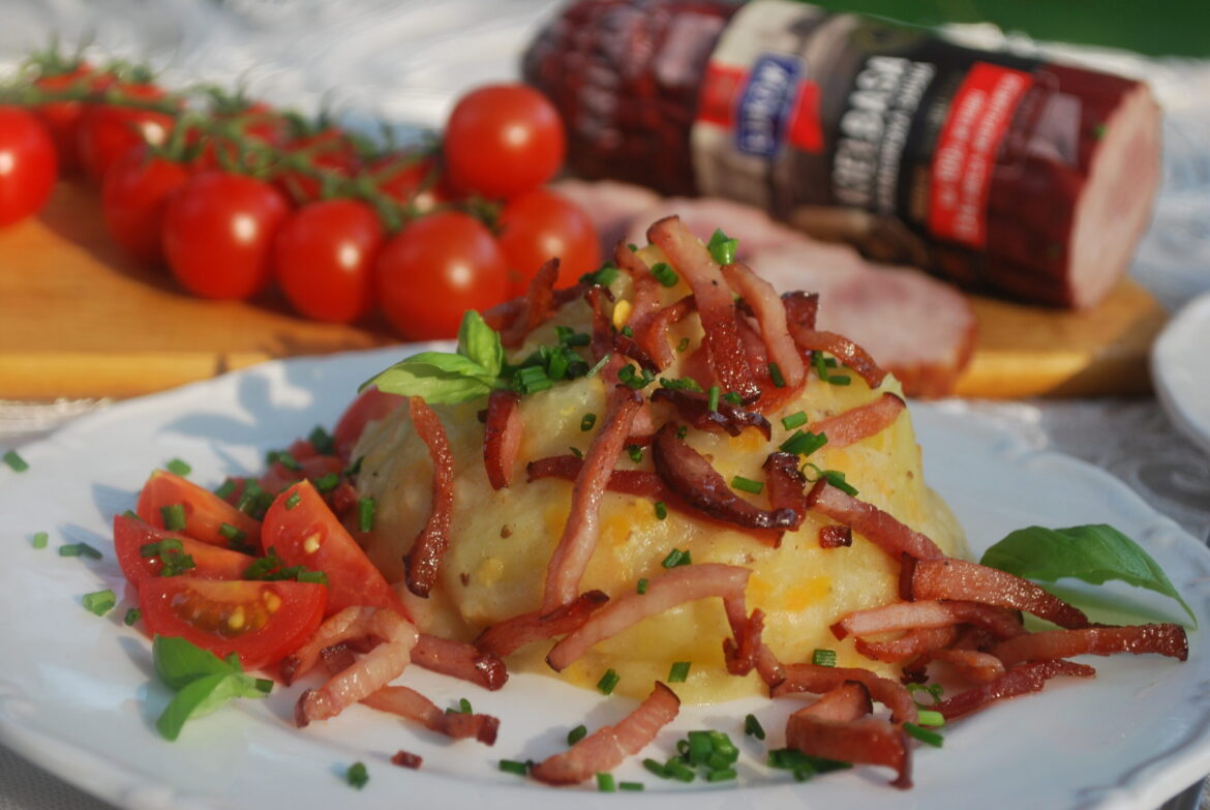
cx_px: 605
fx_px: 2524
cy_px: 405
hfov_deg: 27.0
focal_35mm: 75
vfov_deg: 18.2
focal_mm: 50
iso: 180
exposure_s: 1/125
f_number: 5.6
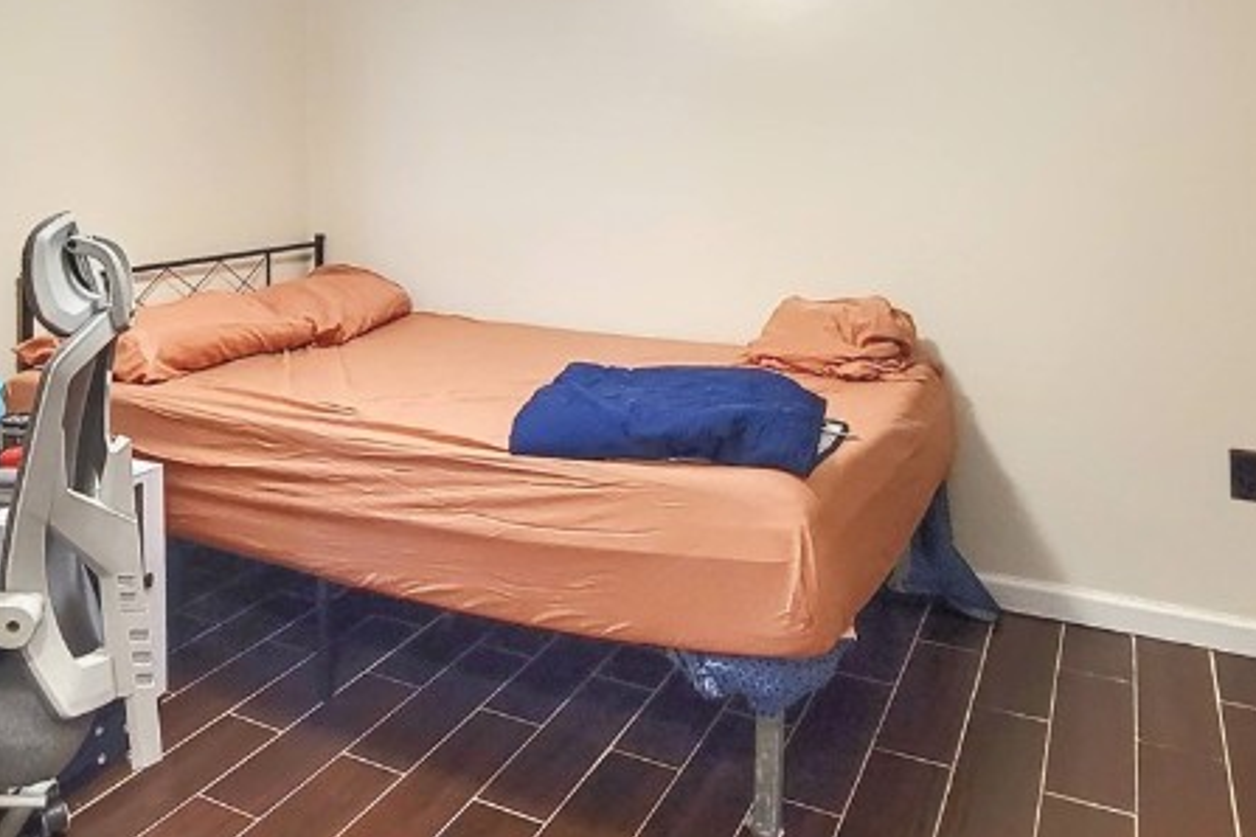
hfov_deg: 57.5
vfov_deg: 41.6
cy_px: 256
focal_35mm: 31
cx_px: 329
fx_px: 1081
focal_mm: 2.2
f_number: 2.2
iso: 500
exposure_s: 1/30
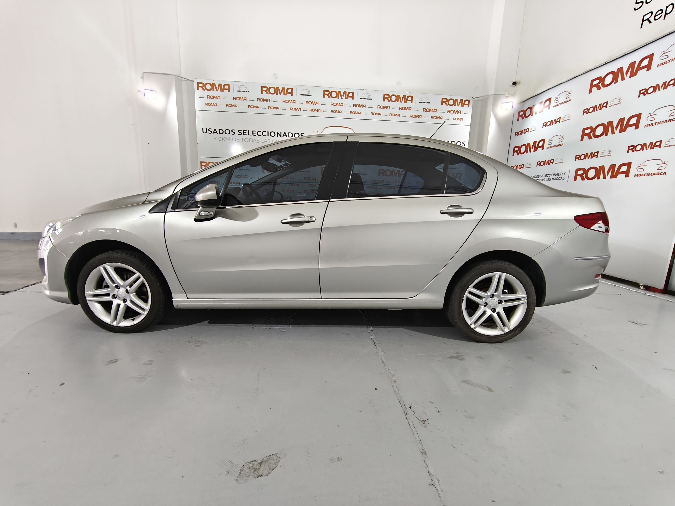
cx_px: 338
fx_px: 292
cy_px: 253
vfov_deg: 81.7
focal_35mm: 15
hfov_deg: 98.2
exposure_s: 1/50
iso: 320
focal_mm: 1.91
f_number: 2.2
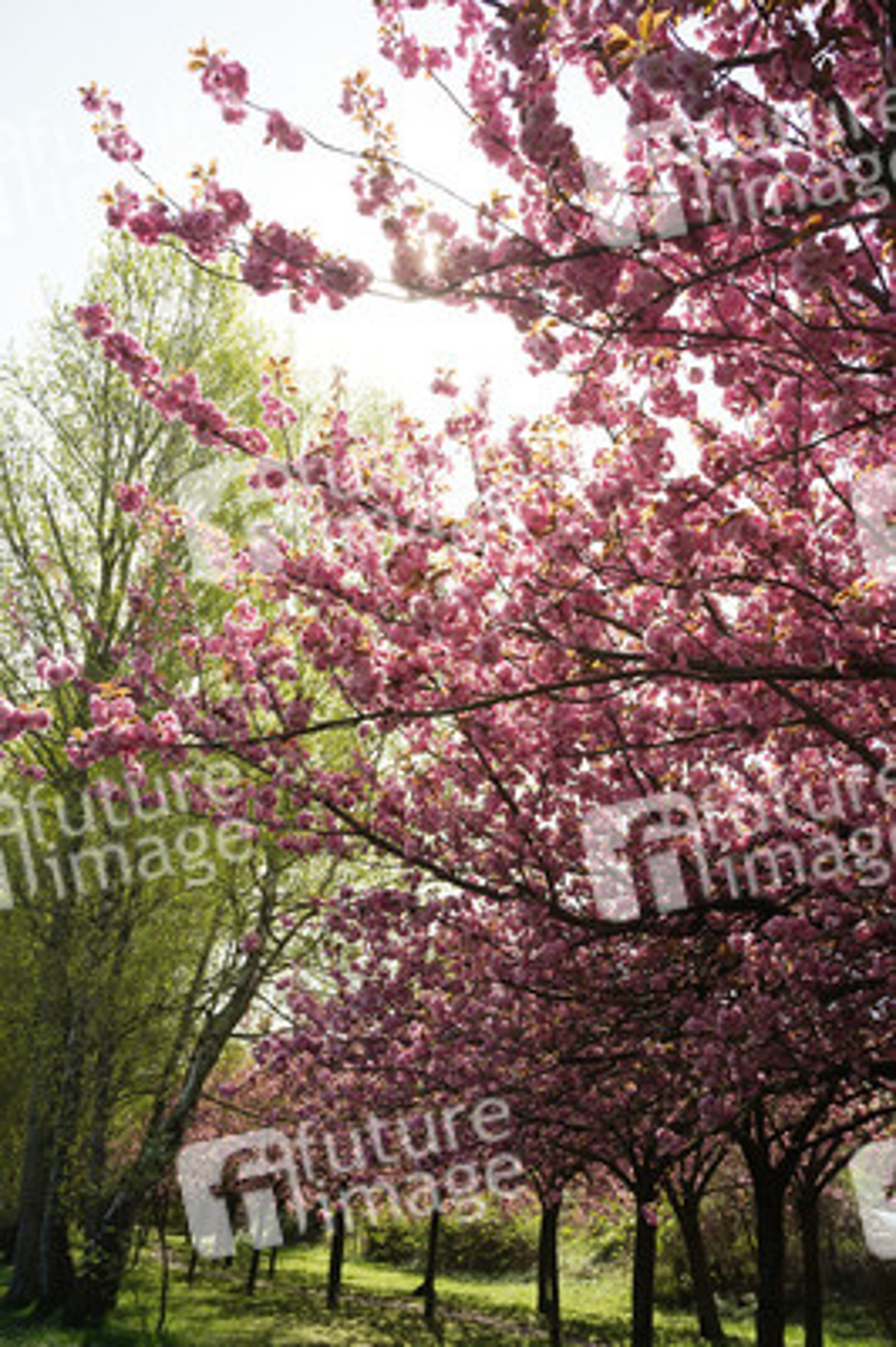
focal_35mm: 30
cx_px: 448
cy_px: 674
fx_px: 1122
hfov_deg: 43.5
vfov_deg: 62.0
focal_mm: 30
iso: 320
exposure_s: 1/200
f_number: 8
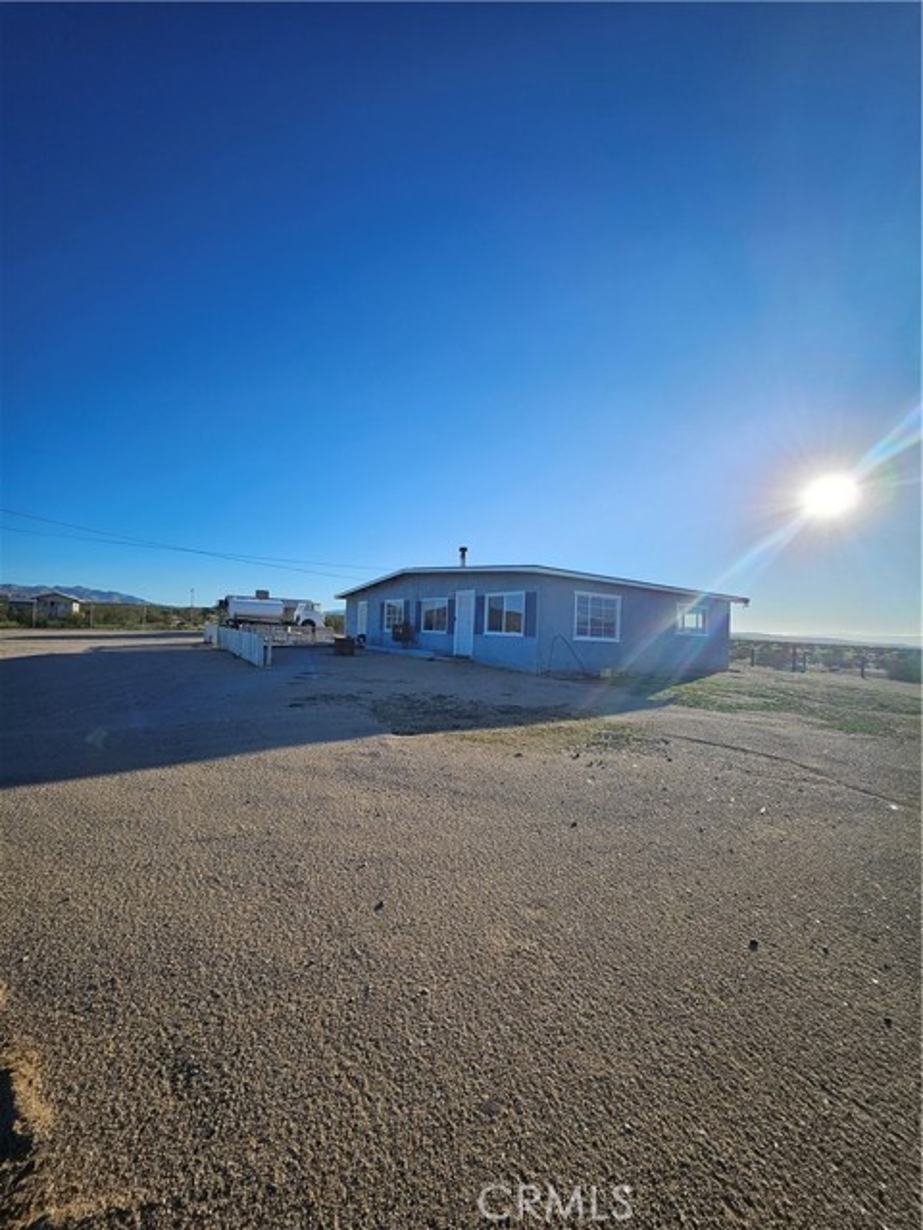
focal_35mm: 13
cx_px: 462
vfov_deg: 106.2
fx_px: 462
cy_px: 615
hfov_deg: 89.9
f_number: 2.2
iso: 32
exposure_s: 1/1681
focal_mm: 1.74
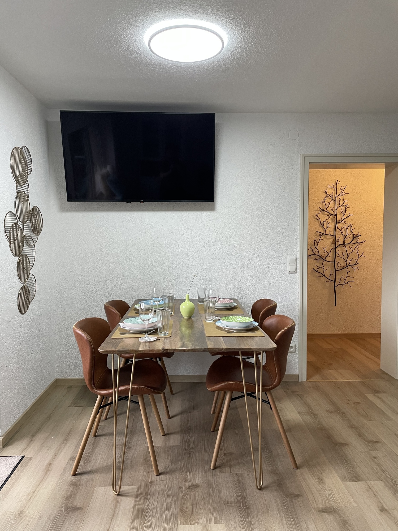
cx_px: 199
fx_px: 399
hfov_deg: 53.1
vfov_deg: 67.3
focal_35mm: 26
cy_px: 266
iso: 125
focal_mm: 4.2
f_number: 1.6
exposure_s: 1/92
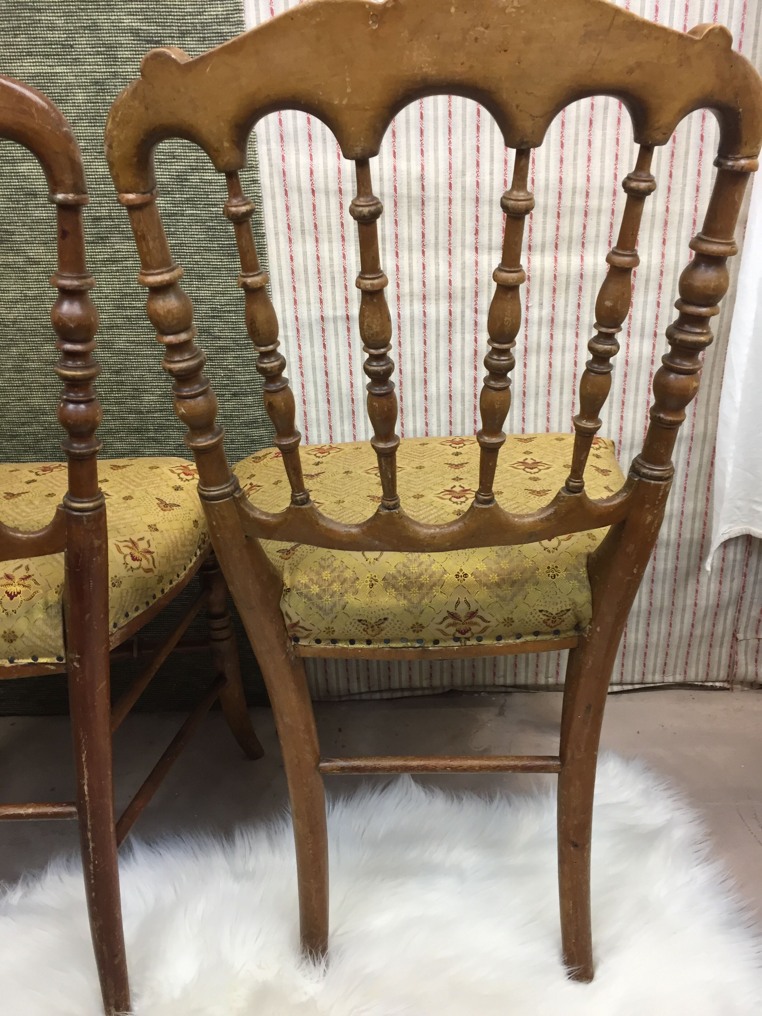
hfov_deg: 48.2
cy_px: 508
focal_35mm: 29
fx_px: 851
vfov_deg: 61.7
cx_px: 381
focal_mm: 4.15
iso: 40
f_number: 2.2
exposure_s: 1/33
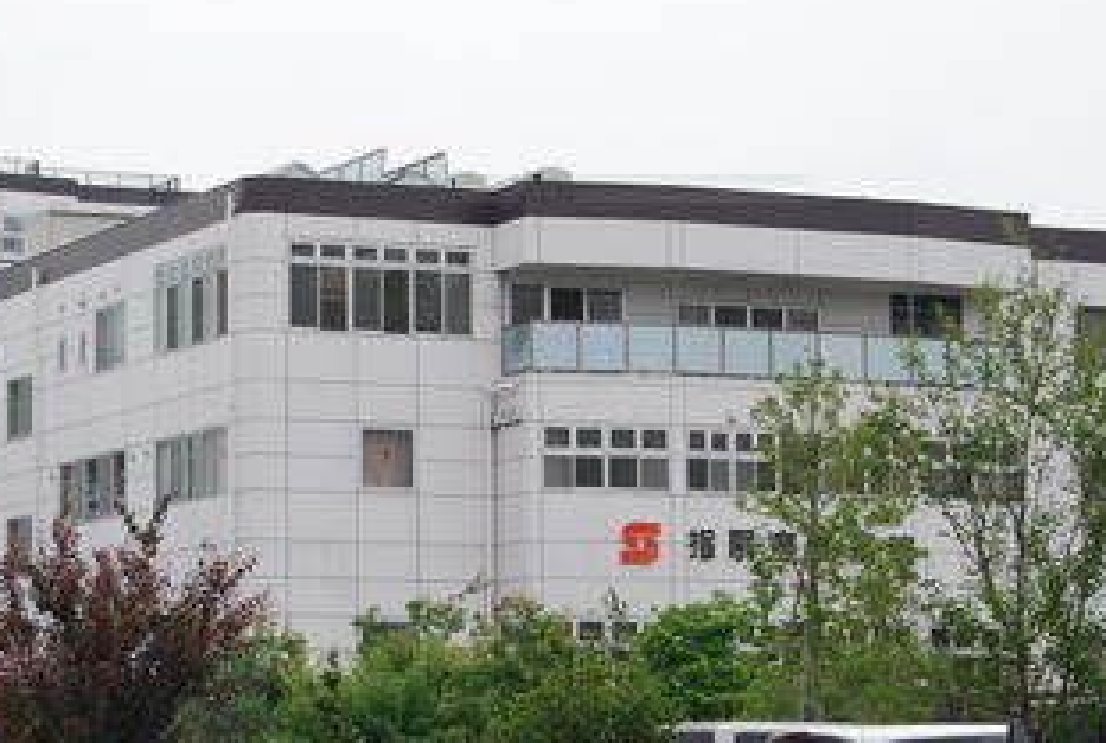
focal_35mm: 133
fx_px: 4096
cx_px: 220
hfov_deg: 15.3
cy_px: 492
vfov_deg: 10.4
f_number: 8
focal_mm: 46
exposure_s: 1/250
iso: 100
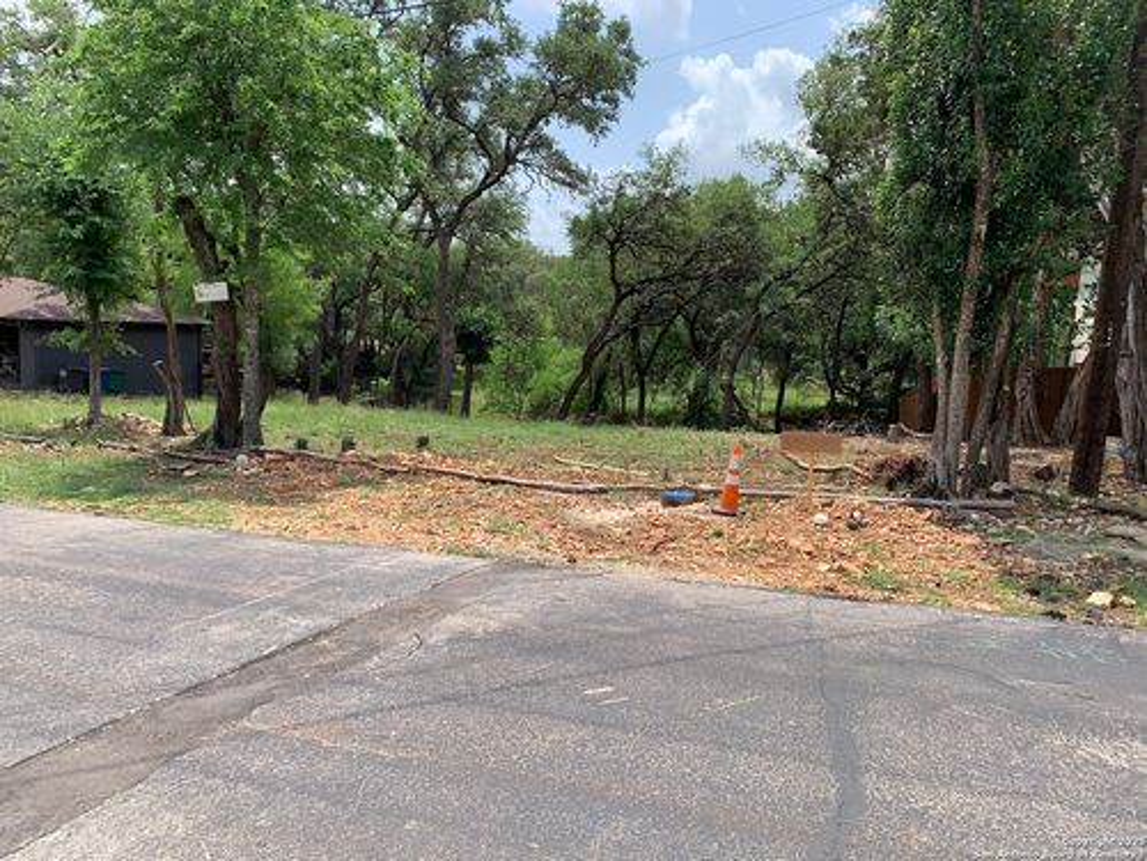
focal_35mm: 26
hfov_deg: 67.3
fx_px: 862
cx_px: 574
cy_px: 430
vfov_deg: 53.1
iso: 25
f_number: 1.8
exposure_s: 1/1812
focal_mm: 4.25
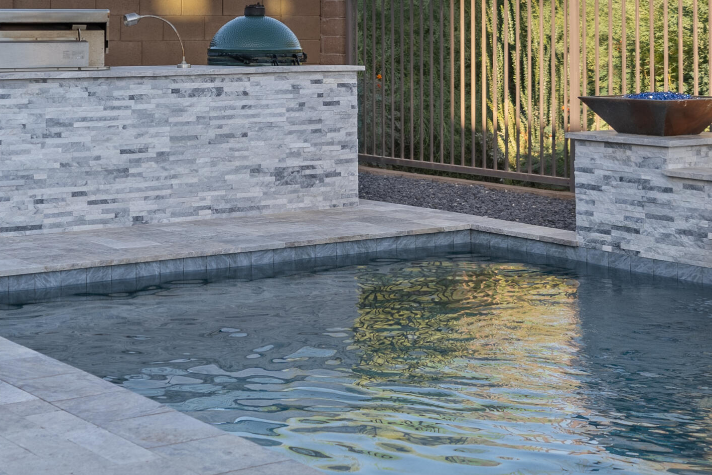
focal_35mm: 74
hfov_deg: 26.7
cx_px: 111
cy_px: -16
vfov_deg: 17.9
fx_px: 1464
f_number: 2.8
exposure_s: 1/640
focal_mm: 35
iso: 250
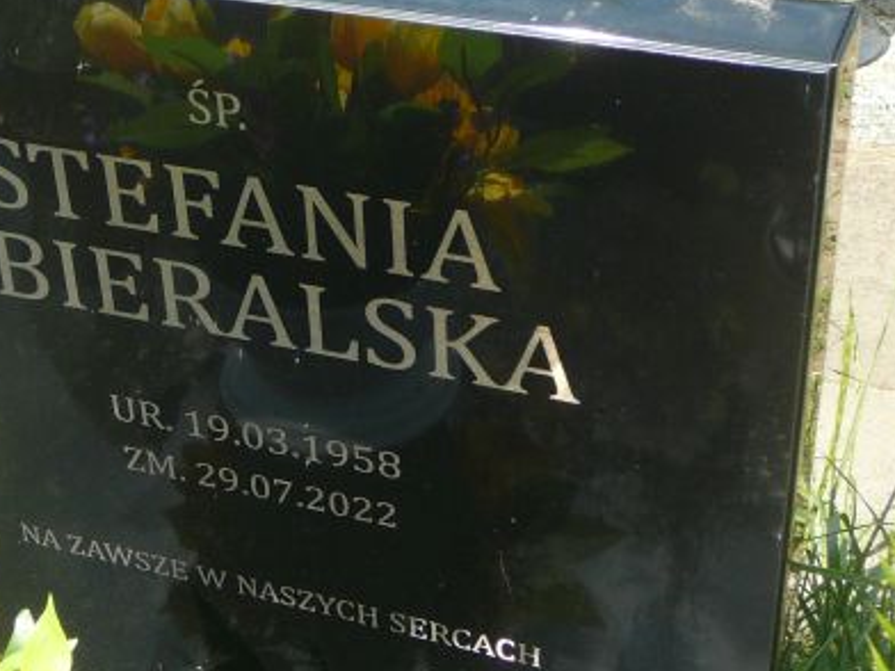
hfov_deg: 24.0
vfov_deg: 18.4
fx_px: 2068
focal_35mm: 80
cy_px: 349
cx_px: 183
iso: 80
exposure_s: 1/320
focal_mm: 7.3
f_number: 3.4
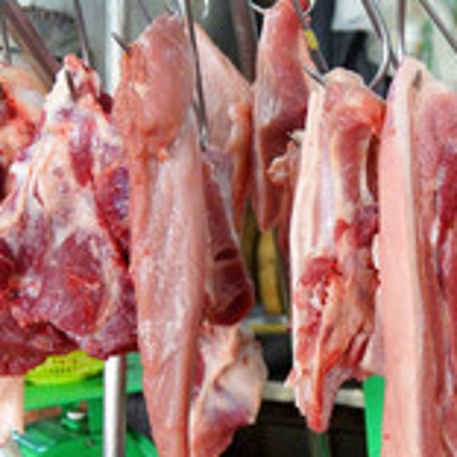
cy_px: 343
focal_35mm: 98
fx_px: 1464
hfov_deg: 17.6
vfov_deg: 17.6
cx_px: 366
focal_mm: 30
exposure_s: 1/100
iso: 1600
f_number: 4.5
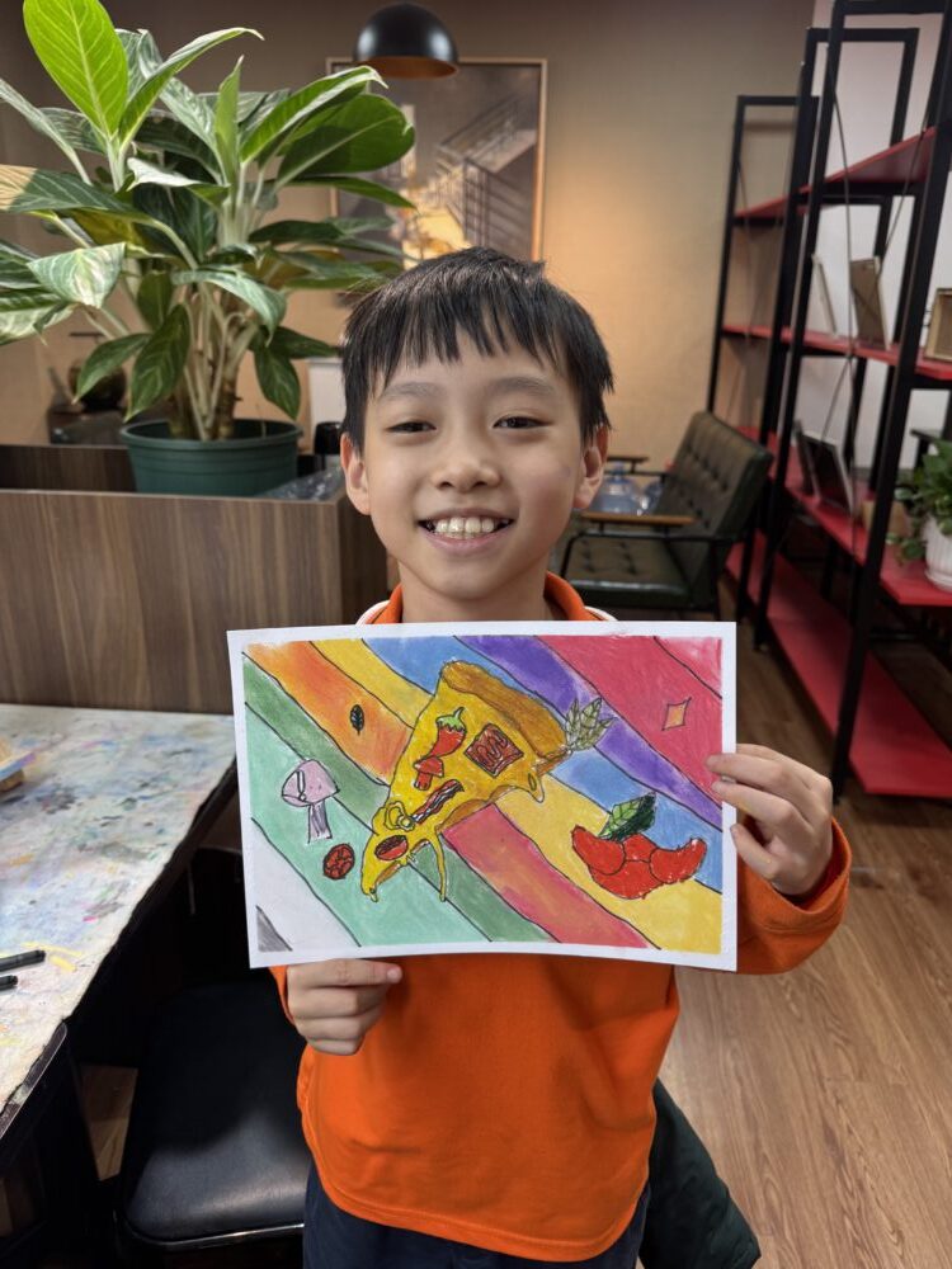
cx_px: 476
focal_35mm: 24
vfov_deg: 71.6
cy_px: 634
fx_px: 880
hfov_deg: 56.8
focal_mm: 6.76
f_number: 1.78
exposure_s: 1/100
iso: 100
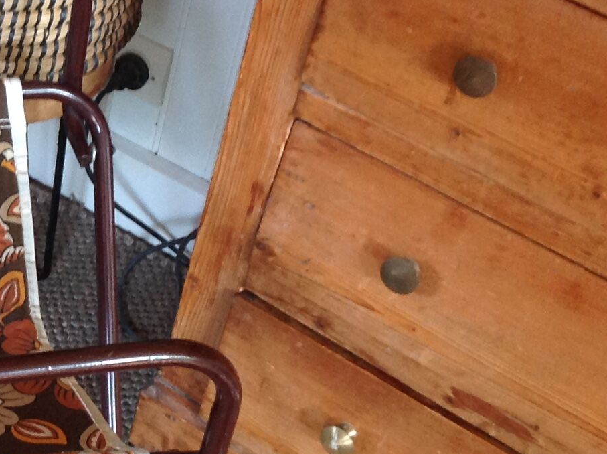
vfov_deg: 14.8
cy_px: 260
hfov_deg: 18.5
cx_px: -143
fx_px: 1751
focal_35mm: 100
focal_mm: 4.28
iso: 100
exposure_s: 1/15
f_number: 2.4
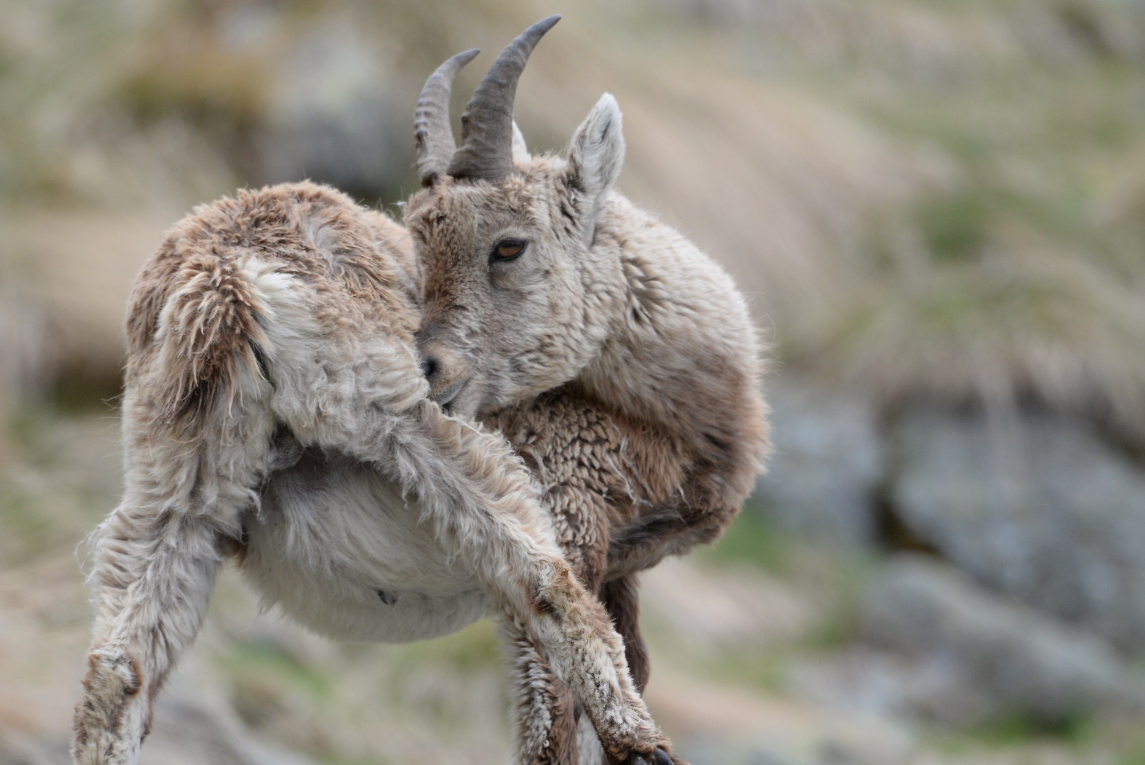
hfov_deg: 2.9
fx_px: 22400
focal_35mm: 704
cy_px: 442
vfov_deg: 2.0
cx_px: 555
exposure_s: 1/640
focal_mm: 550
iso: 1250
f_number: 8
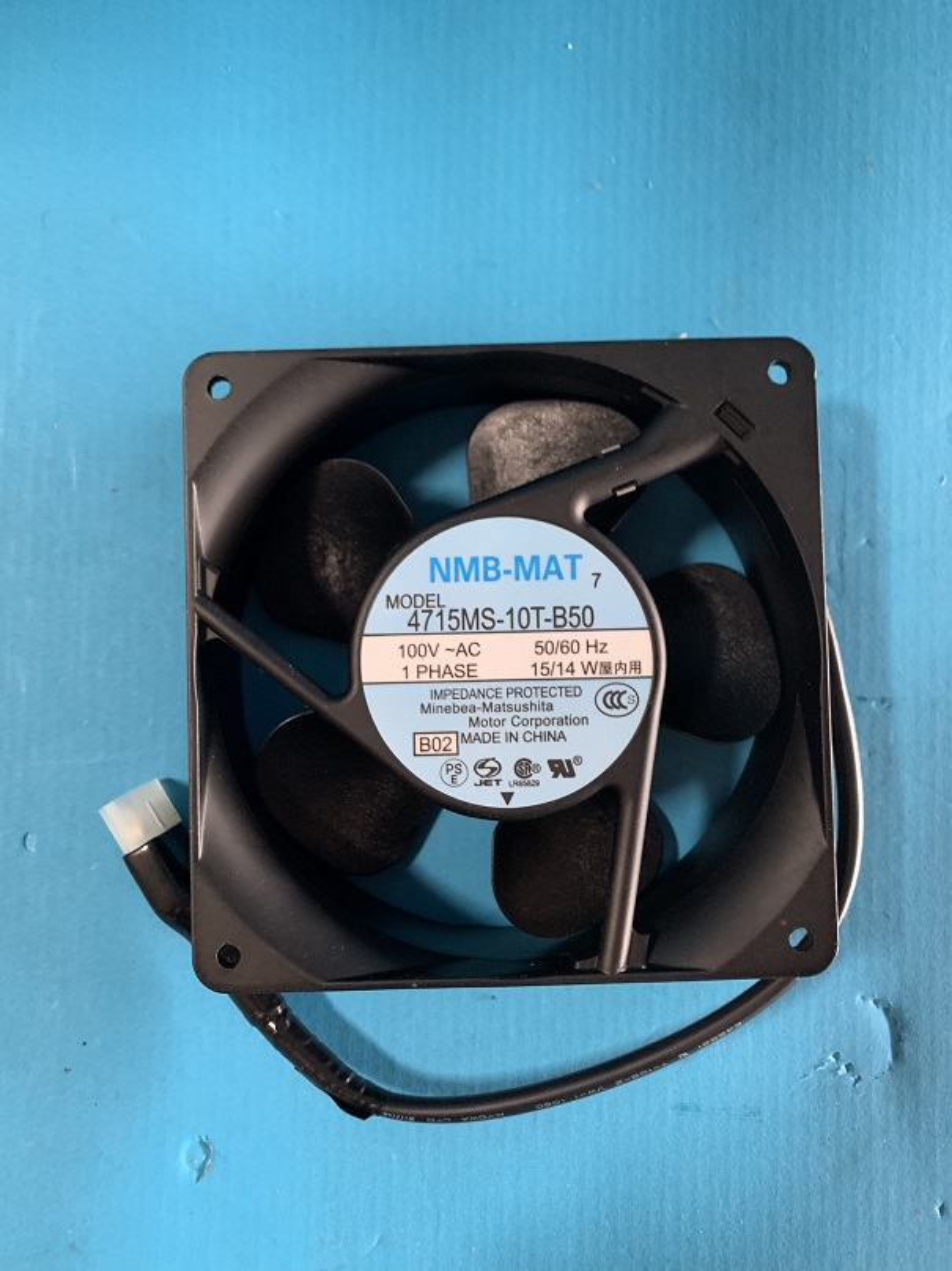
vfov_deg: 67.3
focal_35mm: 26
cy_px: 636
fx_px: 954
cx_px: 476
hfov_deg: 53.1
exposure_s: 1/41
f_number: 1.8
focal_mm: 4.25
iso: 400
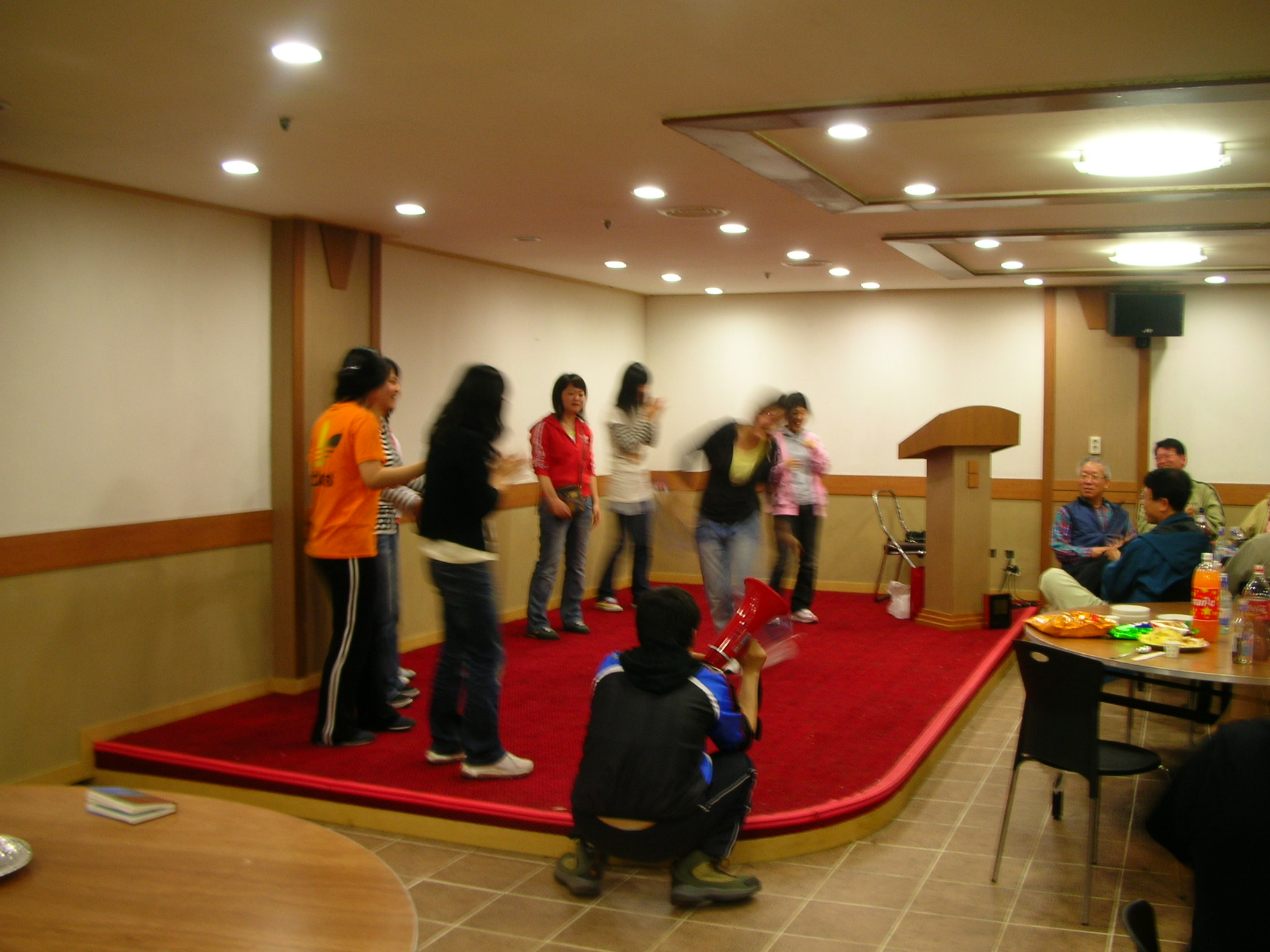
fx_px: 1284
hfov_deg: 52.6
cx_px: 635
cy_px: 476
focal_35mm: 35
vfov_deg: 40.7
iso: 50
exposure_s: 1/4.9
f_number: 3
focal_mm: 5.8
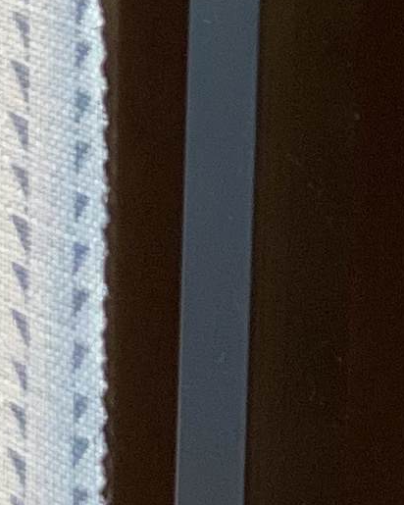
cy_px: 192
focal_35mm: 397
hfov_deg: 3.8
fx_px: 5934
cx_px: -595
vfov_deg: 4.9
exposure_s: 1/122
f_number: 2
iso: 125
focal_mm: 6
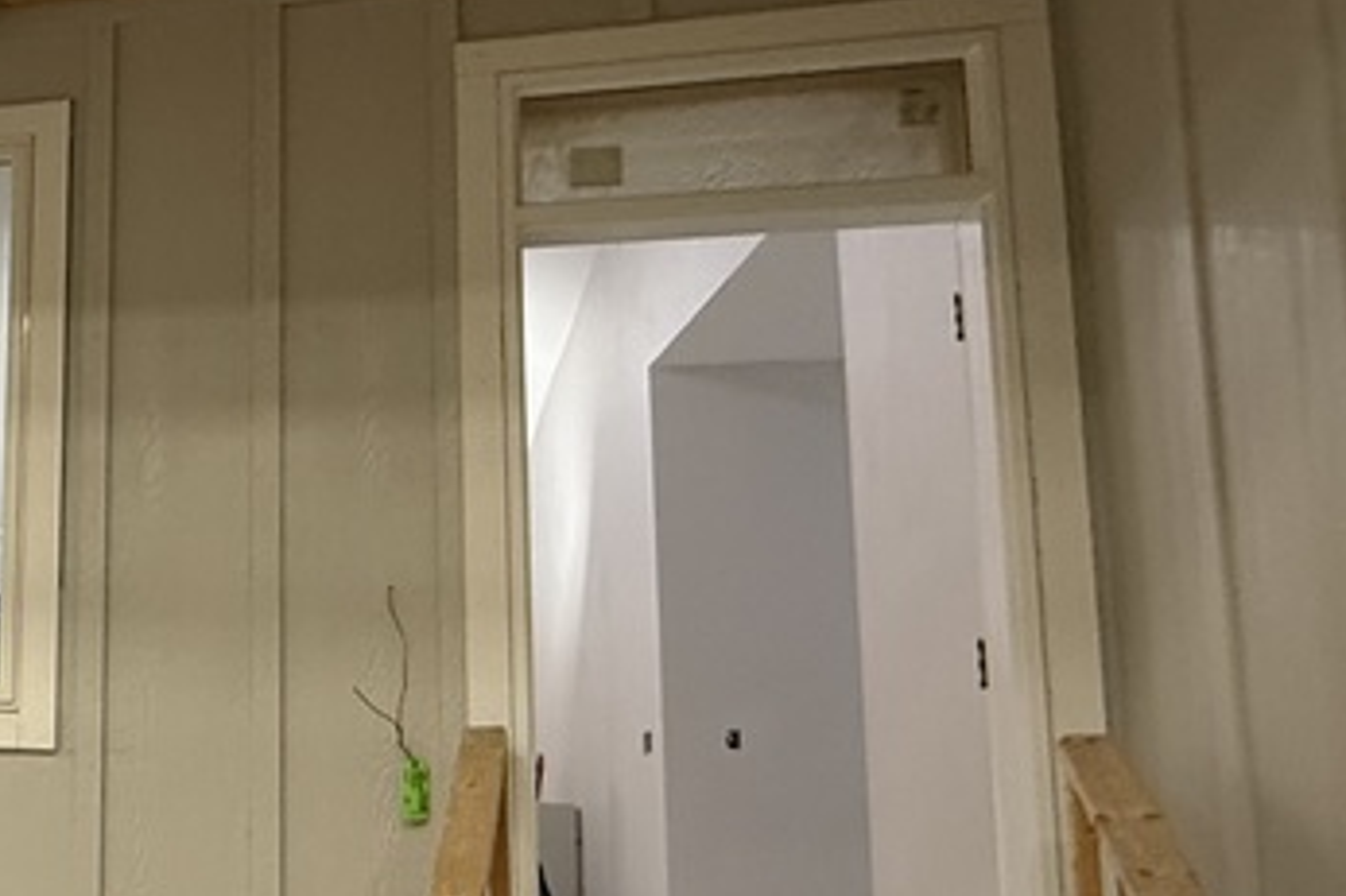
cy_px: 570
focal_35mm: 43
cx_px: -330
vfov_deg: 31.0
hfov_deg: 34.6
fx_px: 1607
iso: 250
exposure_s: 1/63
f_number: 2.2
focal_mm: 2.22
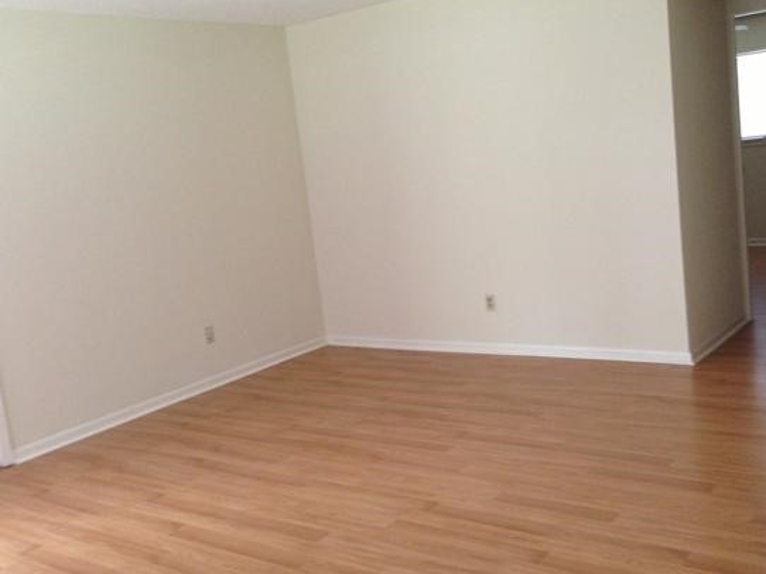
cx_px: 384
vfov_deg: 36.8
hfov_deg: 47.9
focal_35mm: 39
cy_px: 281
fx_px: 863
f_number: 2.4
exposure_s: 1/20
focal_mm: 4.13
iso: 200
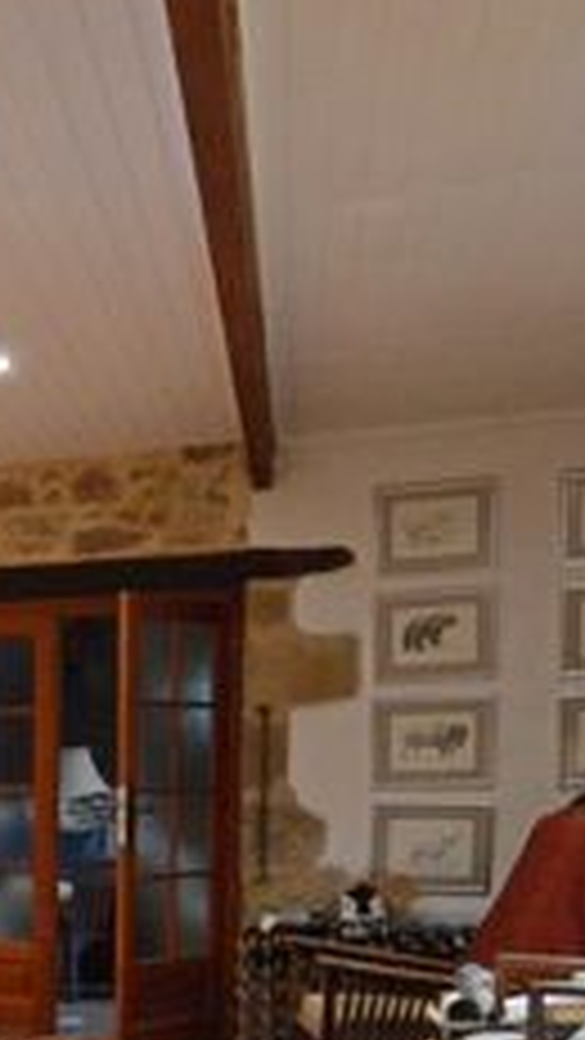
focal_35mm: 48
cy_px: 869
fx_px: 1323
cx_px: -349
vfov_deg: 40.6
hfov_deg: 20.4
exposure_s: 1/60
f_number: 3.5
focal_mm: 10
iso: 1250
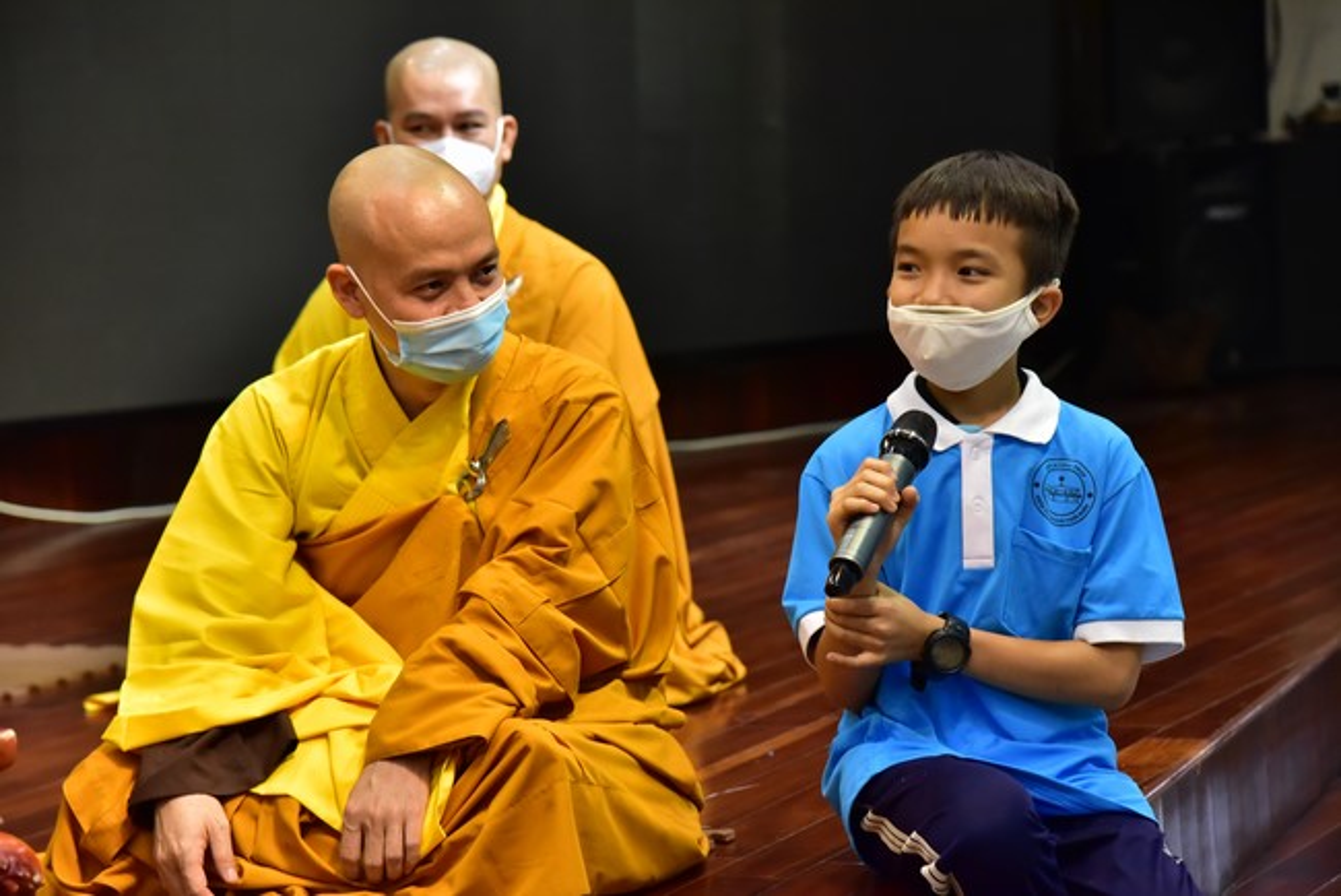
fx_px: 3726
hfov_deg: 20.4
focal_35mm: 100
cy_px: 448
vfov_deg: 13.7
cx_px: 670
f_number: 5
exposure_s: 1/125
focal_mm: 100
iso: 3200
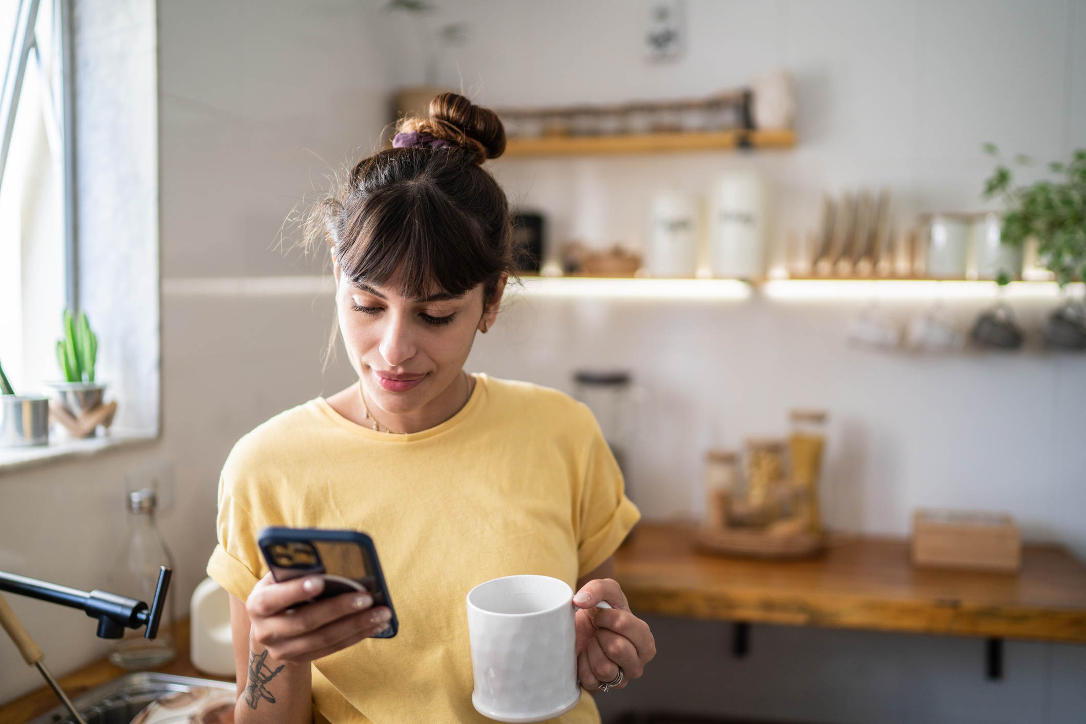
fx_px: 1056
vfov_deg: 37.9
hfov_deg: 54.4
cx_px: 543
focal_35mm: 35
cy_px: 362
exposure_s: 1/400
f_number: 1.4
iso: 100
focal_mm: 35
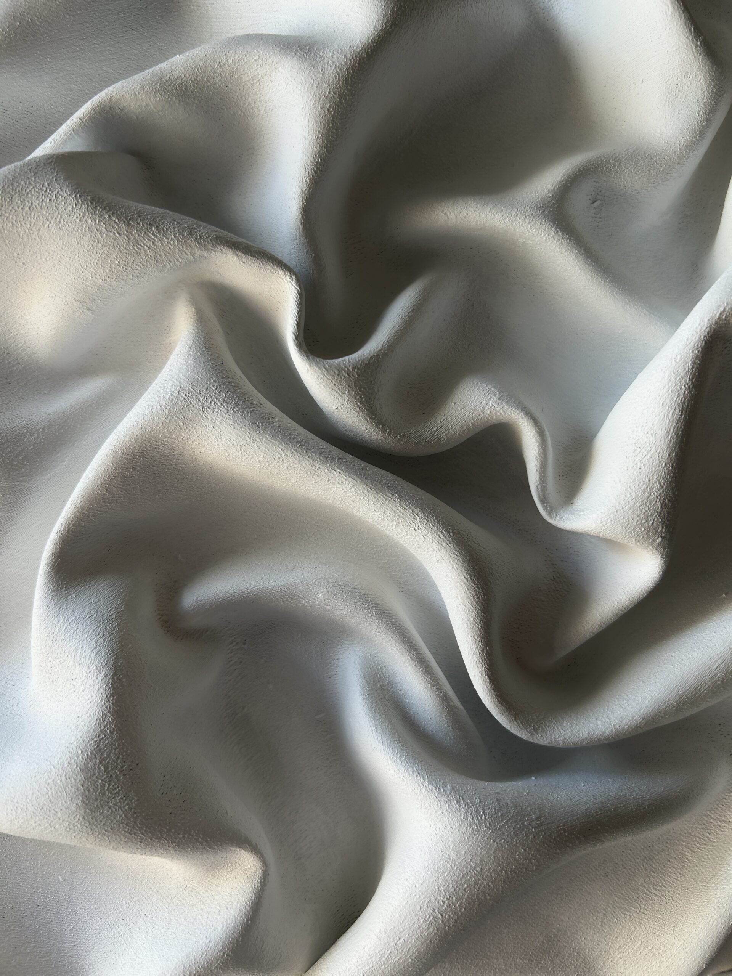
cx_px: 366
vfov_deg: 67.3
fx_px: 733
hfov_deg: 53.1
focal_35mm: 26
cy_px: 488
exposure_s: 1/121
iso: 40
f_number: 1.5
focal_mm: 5.7
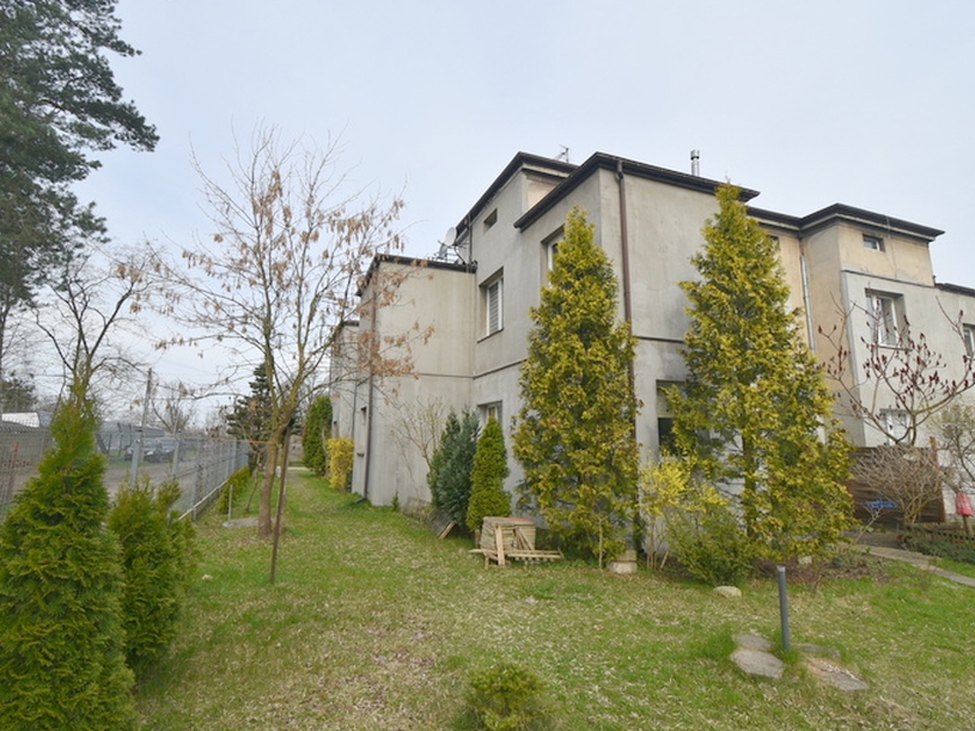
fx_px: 479
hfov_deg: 91.0
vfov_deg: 74.7
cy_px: 353
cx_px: 483
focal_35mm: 17
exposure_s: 1/250
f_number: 8
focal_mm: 10
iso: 125
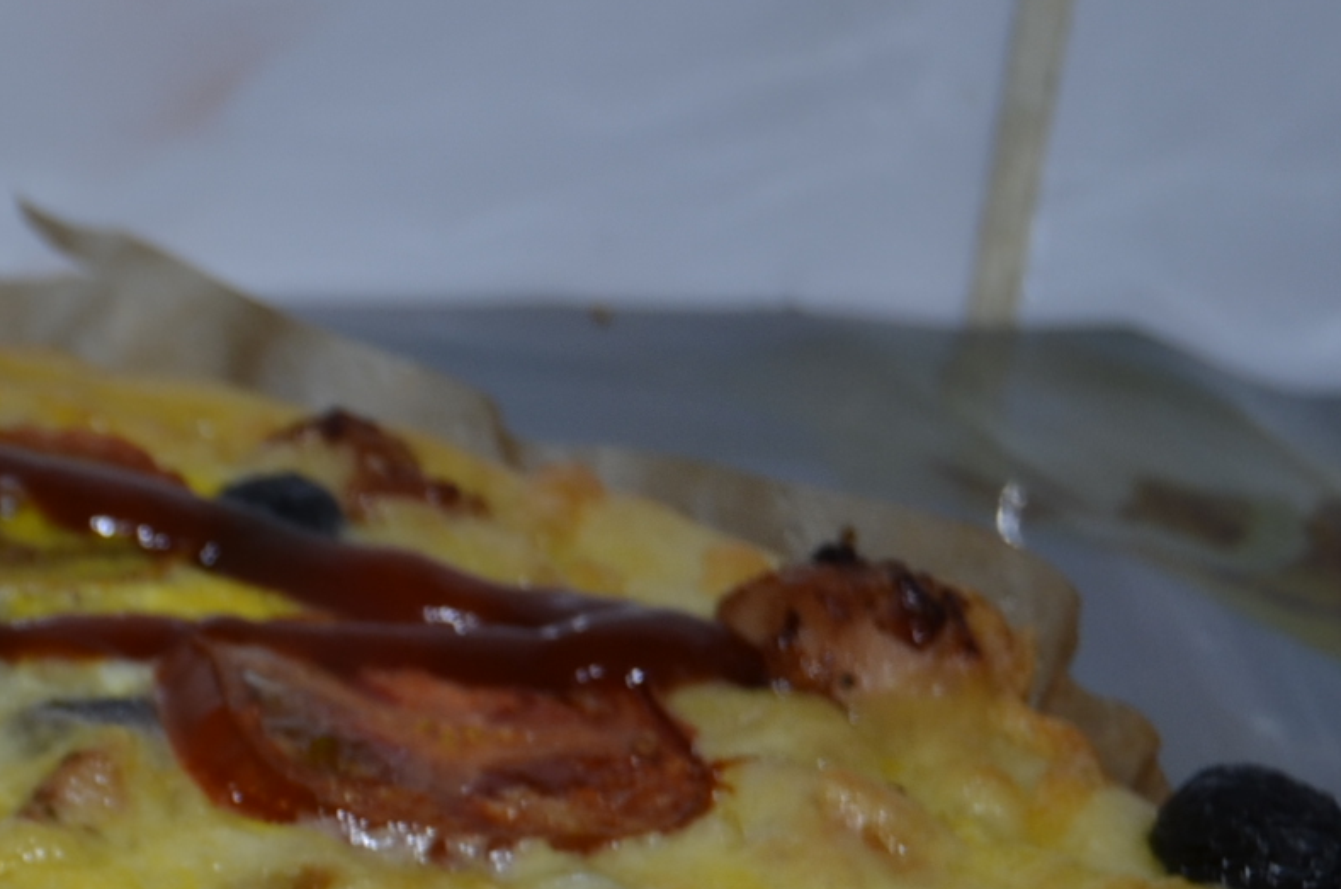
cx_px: -479
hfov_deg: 11.2
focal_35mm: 178
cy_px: 1132
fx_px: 6618
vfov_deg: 7.6
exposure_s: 1/125
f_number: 5.6
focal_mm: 38
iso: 200
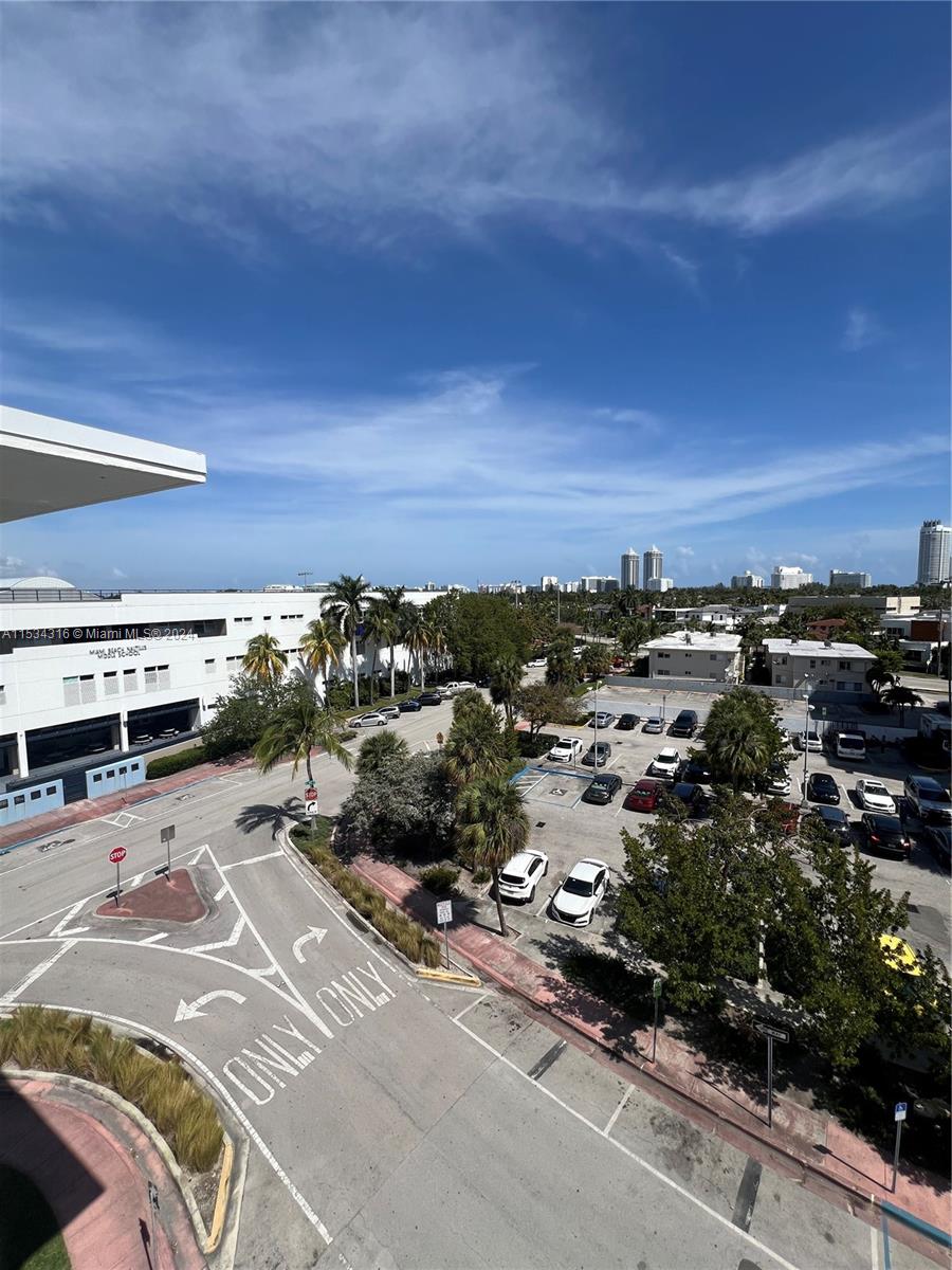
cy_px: 635
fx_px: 477
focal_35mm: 13
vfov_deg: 106.2
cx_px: 476
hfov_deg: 89.9
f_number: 1.8
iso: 32
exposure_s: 1/2874
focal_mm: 1.57
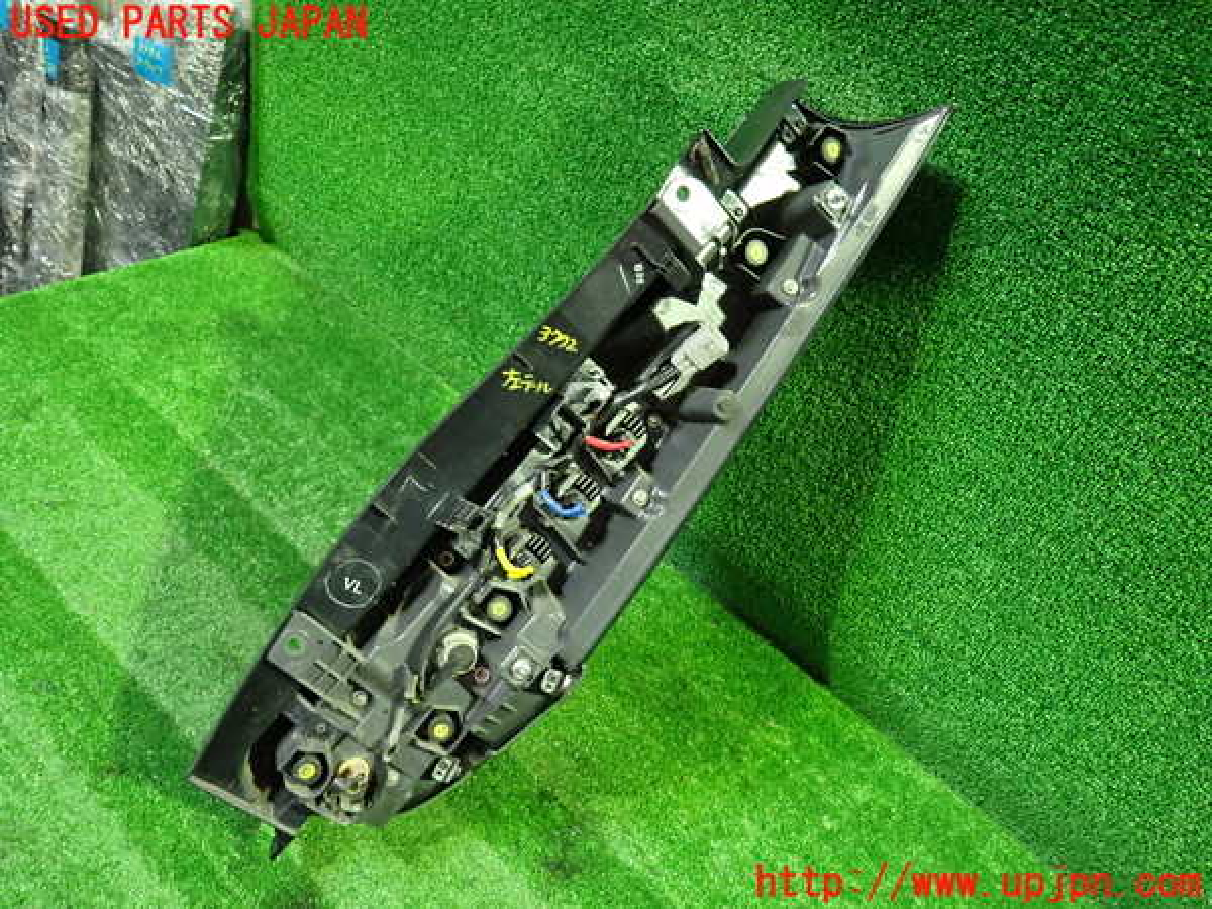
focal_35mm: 25
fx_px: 875
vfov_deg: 54.9
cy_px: 454
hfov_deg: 69.4
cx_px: 606
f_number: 2
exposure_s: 1/30
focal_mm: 4.5
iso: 640
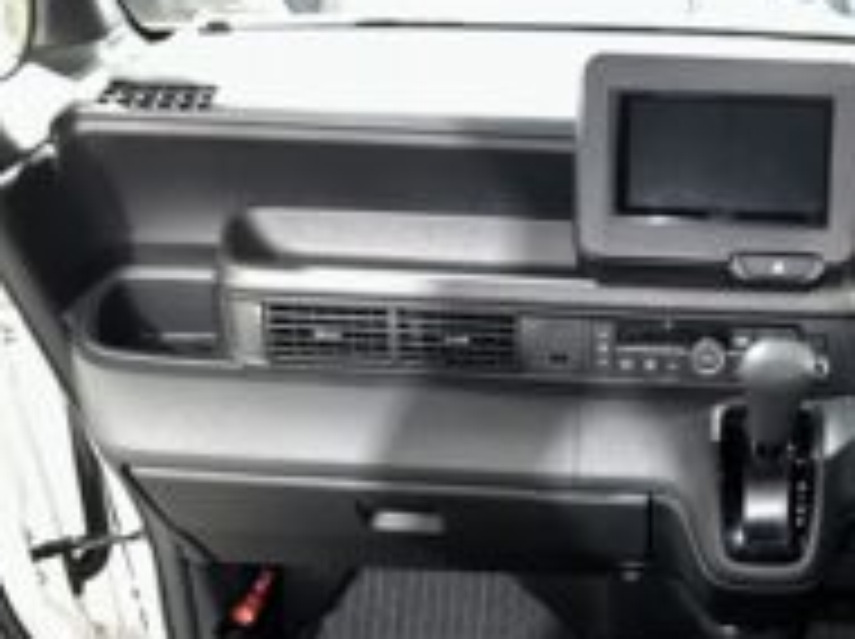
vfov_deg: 29.1
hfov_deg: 37.9
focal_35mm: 48
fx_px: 1184
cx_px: 711
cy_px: 565
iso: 200
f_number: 1.5
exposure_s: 1/4
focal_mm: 5.7
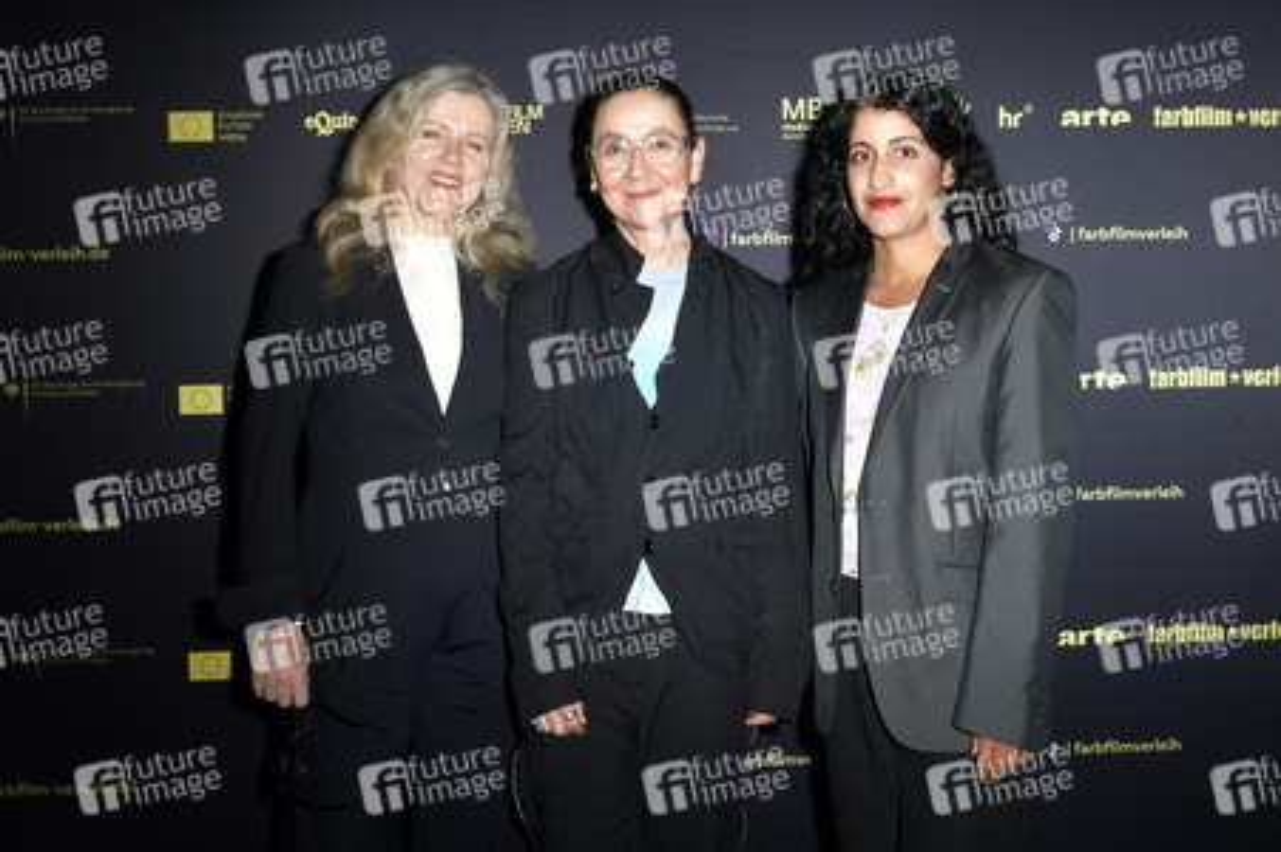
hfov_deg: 55.8
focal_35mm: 34
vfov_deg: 38.8
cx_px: 640
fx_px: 1209
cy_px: 426
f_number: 6.3
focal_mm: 34
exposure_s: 1/250
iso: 250
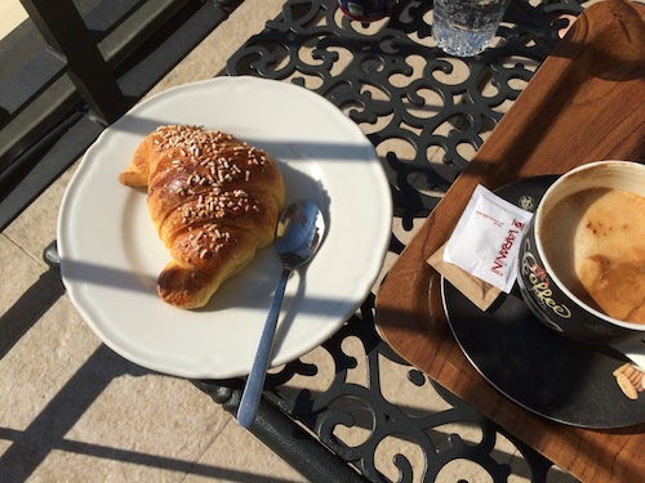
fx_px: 540
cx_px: 322
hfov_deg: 61.7
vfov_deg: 48.2
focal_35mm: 29
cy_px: 242
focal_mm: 4.15
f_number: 2.2
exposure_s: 1/4115
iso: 32
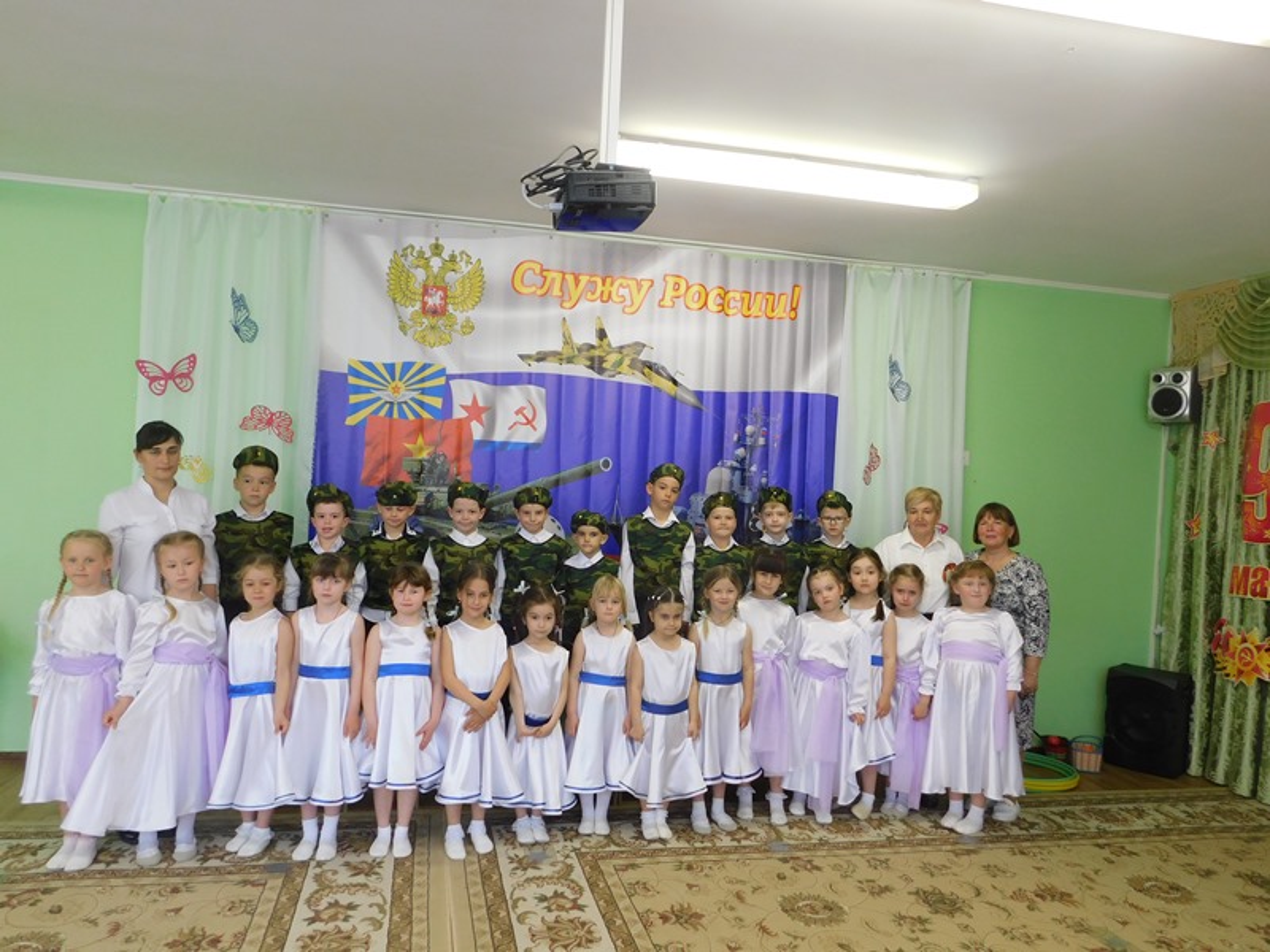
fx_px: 917
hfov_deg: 69.4
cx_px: 635
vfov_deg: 54.9
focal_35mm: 25
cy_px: 476
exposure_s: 1/30
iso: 140
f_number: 3.1
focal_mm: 4.5
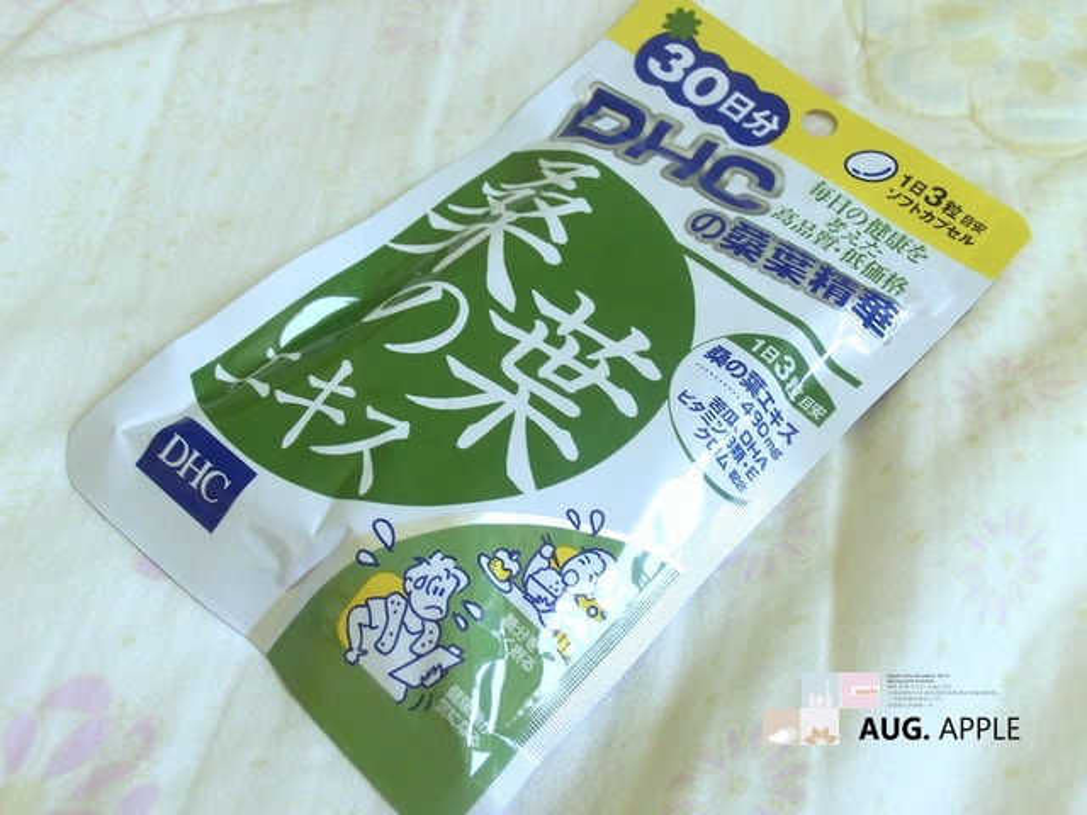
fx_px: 1319
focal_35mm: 42
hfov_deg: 44.8
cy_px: 408
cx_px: 544
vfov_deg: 34.3
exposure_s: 1/60
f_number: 4
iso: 400
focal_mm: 7.38
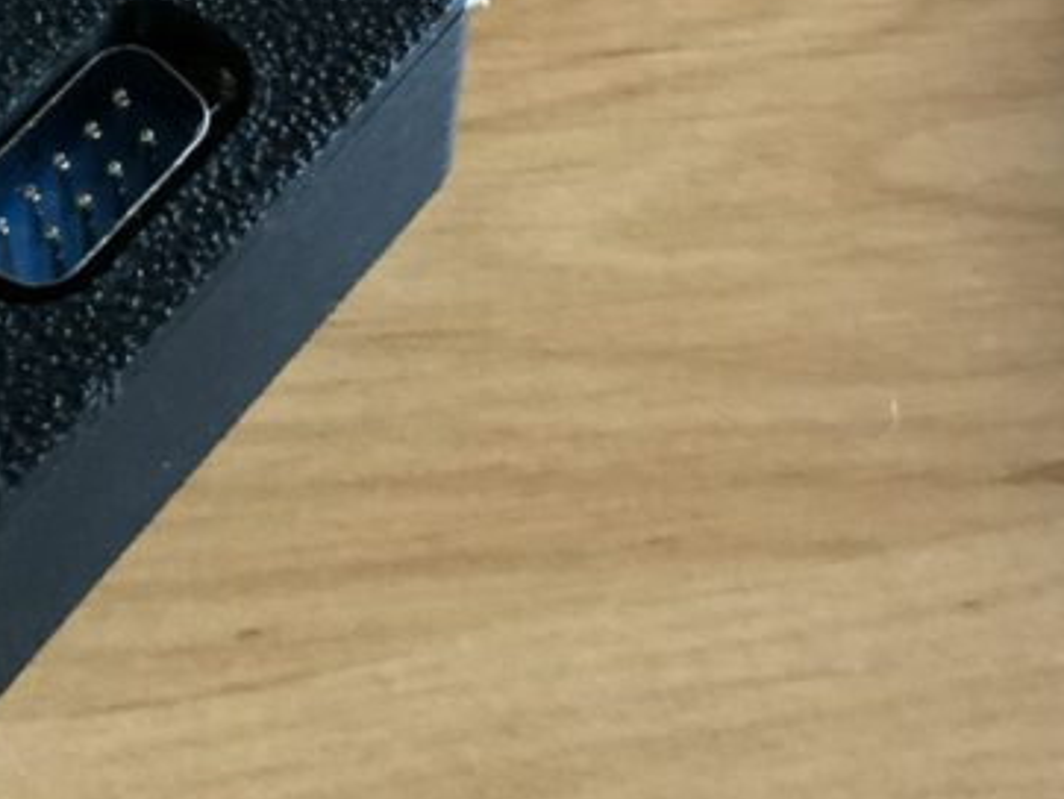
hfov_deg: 23.7
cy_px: 94
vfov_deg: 17.8
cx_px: 385
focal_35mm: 82
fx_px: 2522
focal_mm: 3
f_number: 1.8
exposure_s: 1/30
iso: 320
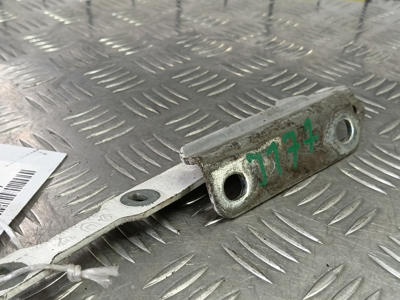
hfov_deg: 53.7
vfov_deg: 41.4
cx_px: 167
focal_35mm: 34
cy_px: 196
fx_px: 393
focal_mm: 4.11
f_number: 1.6
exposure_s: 1/50
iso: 103
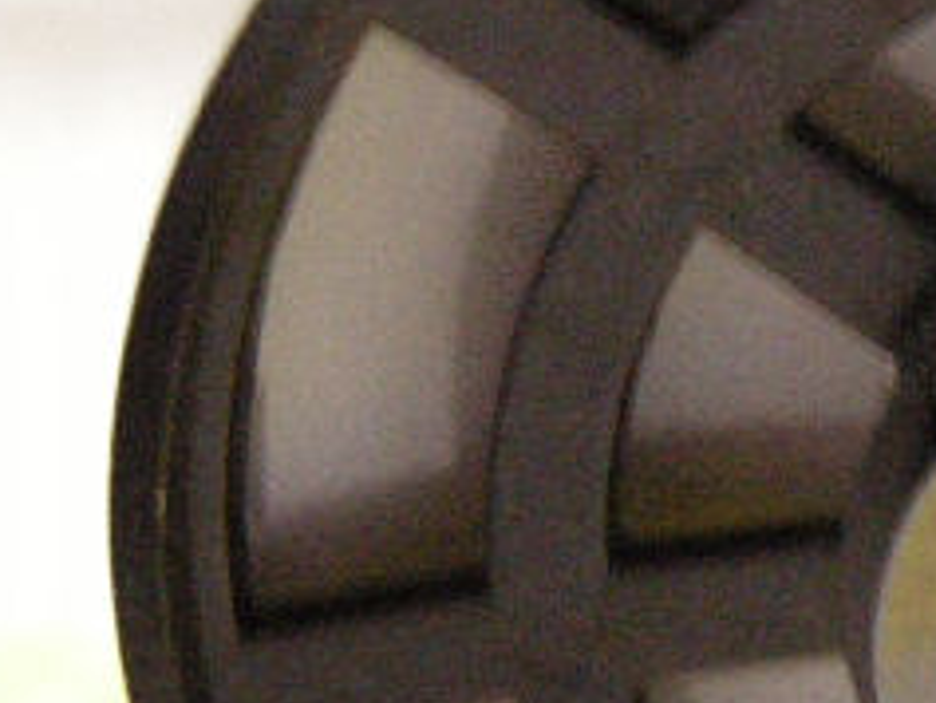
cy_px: 573
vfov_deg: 12.5
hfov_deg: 15.6
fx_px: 3192
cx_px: 1335
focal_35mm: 118
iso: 800
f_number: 2.7
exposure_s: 1/5.2
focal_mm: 7.5
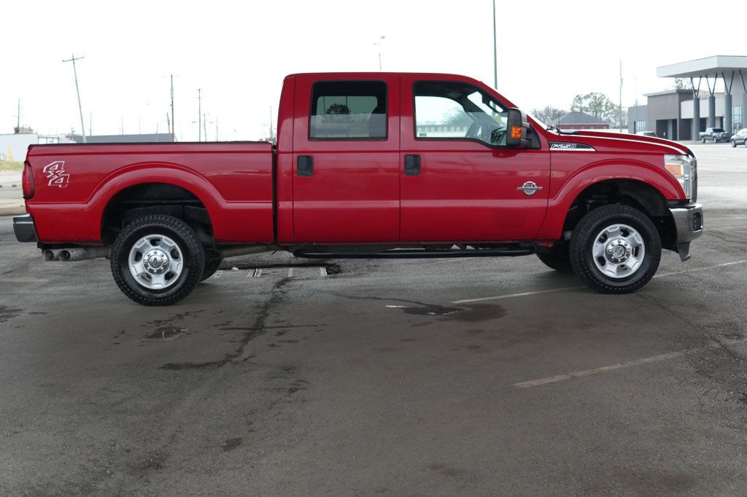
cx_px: 374
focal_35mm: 45
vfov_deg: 29.8
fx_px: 933
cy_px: 248
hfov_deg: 43.6
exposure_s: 1/60
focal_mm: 30
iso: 400
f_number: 4
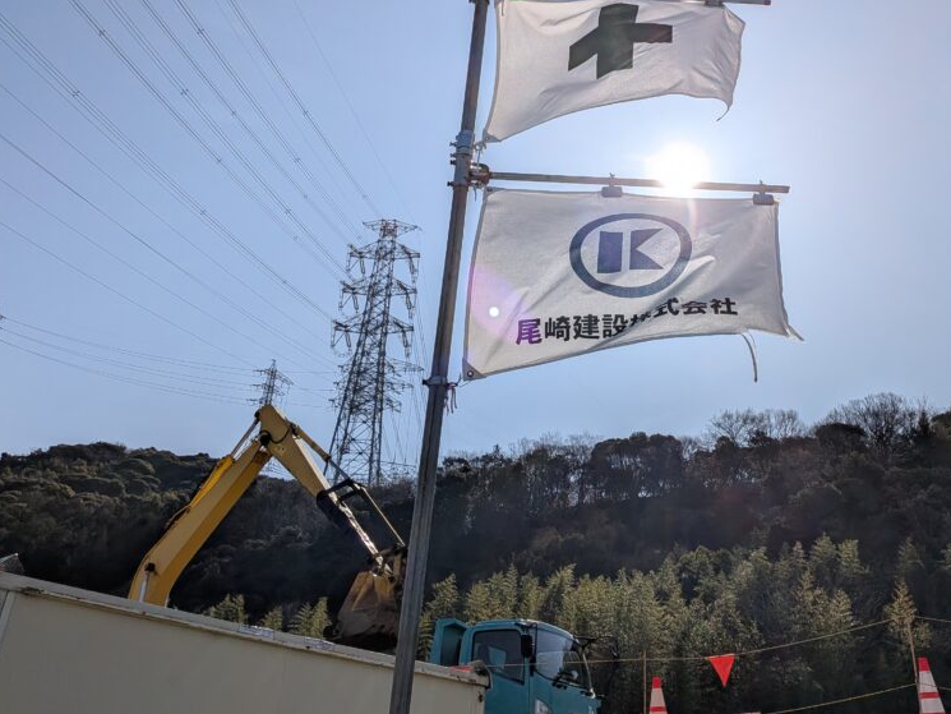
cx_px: 599
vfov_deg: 42.4
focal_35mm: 33
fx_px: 907
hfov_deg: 54.7
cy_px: 243
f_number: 1.7
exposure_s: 1/8772
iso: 32
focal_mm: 4.53
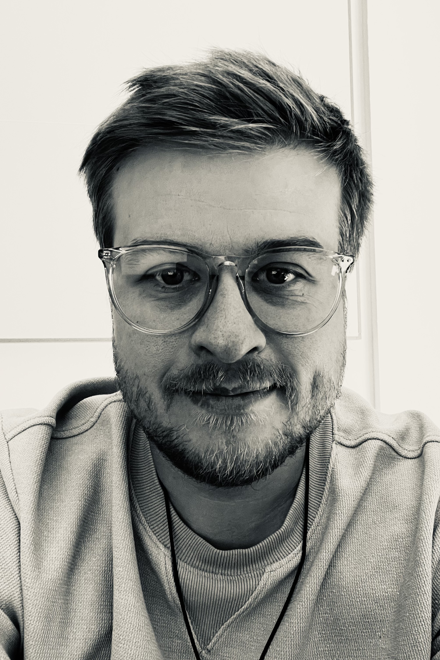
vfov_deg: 58.7
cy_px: 331
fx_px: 587
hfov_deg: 41.1
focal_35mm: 32
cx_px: 243
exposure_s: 1/40
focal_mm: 2.71
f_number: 2.2
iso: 400
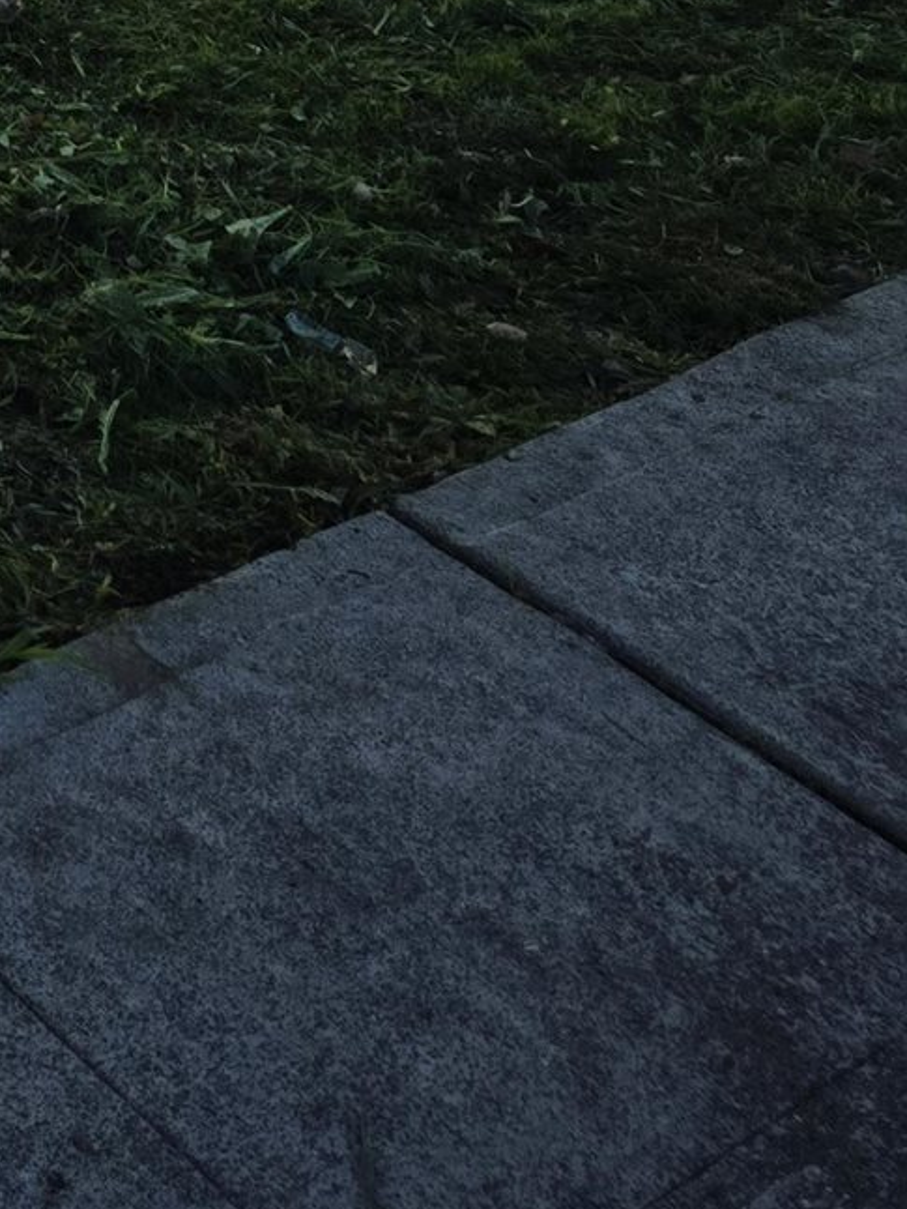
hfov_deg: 15.6
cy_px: -784
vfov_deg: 19.5
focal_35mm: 82
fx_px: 2863
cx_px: -703
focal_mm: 5.4
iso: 25
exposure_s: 1/1874
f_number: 1.8
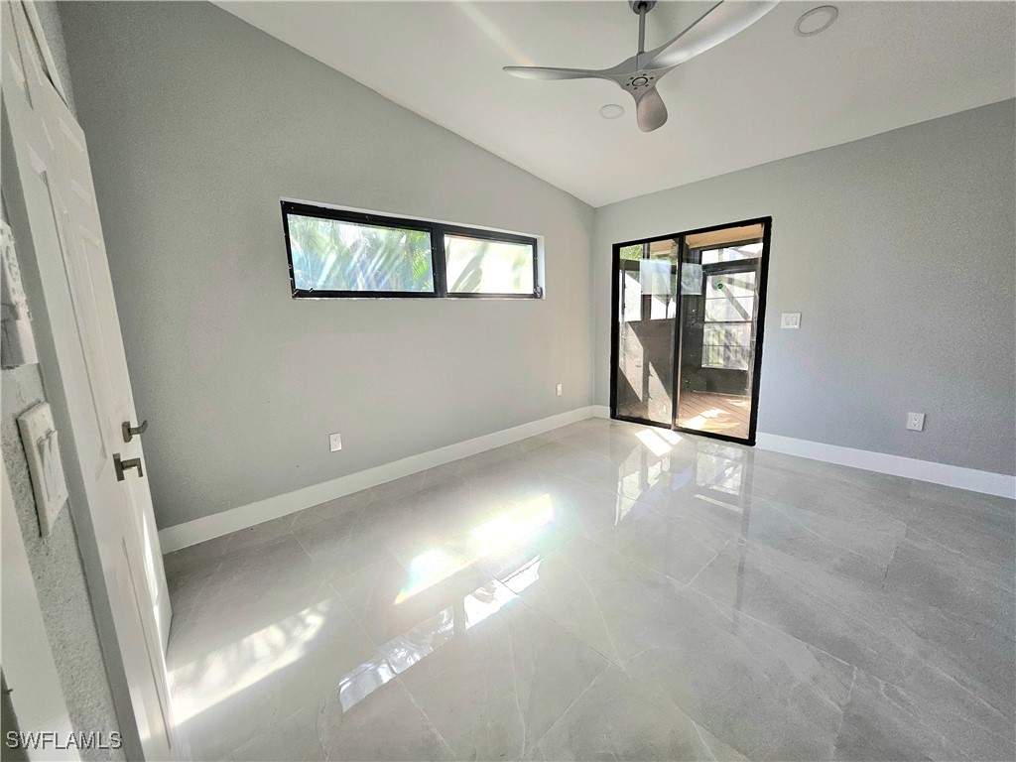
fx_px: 382
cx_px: 508
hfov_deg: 106.2
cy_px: 381
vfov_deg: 89.9
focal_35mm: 13
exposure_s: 1/60.2
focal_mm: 1.74
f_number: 2.2
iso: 80
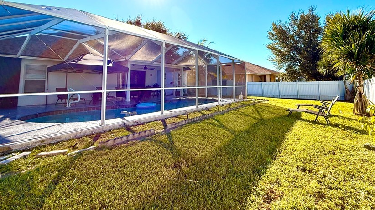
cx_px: 211
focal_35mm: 19
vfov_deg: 56.8
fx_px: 189
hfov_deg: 89.1
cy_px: 67
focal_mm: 2.22
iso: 64
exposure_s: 1/2092
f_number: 2.2
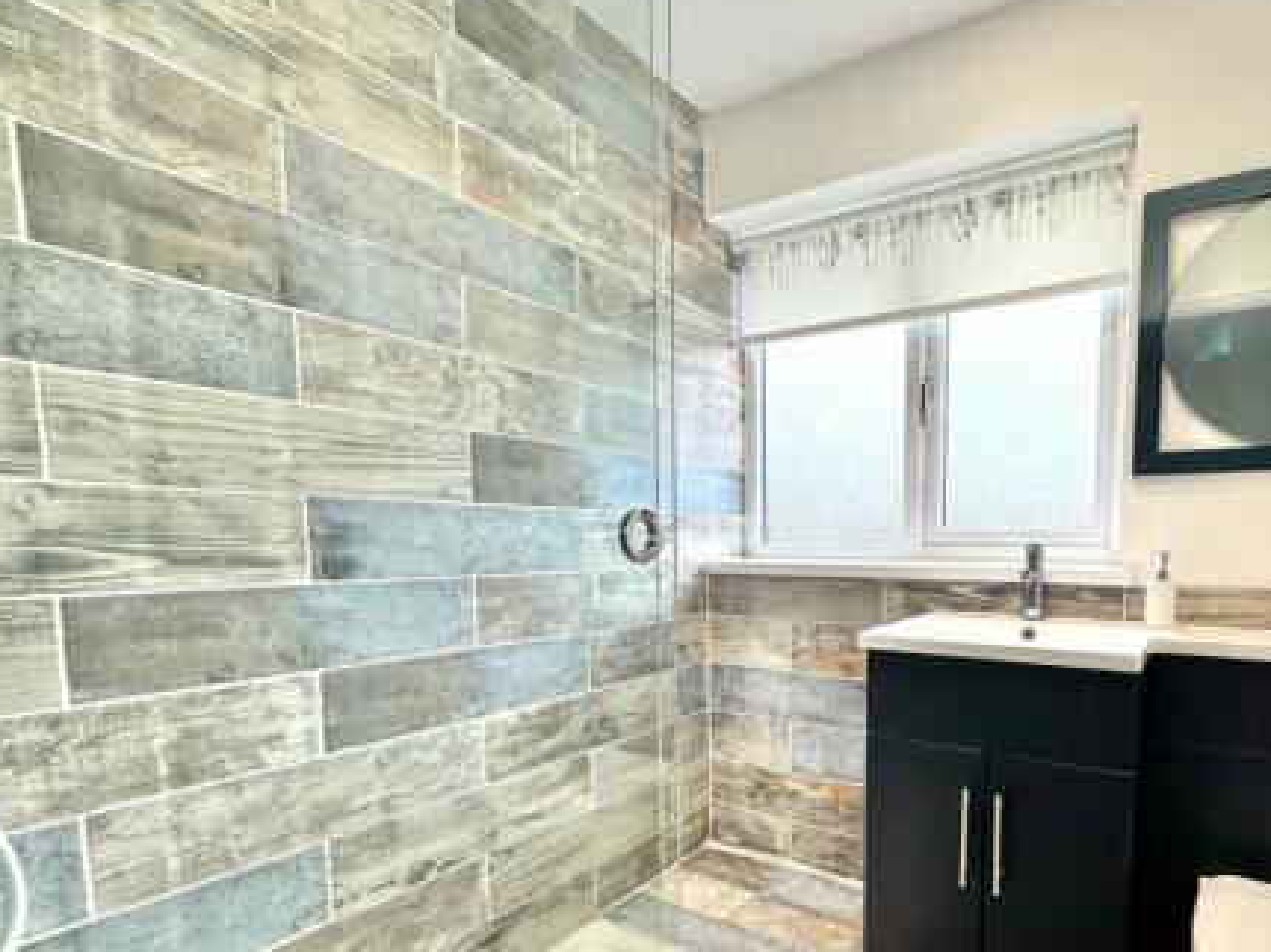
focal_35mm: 19
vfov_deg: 67.4
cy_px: 605
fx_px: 697
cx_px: 826
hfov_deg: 82.4
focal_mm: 2.22
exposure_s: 1/100
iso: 64
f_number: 2.2
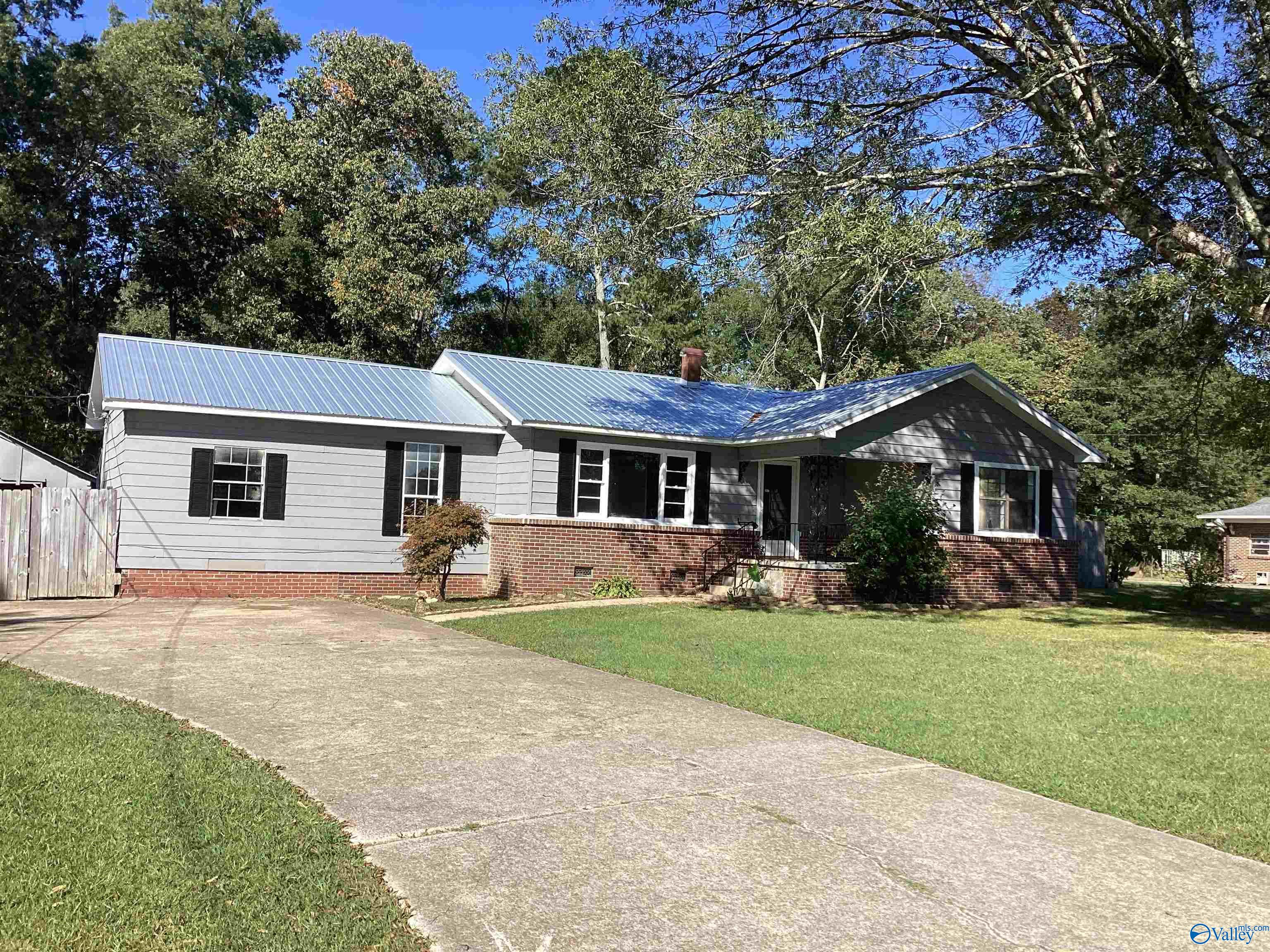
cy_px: 476
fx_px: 1137
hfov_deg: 58.4
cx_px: 635
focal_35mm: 31
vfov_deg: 45.4
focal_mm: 3.3
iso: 25
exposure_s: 1/1087
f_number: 2.4
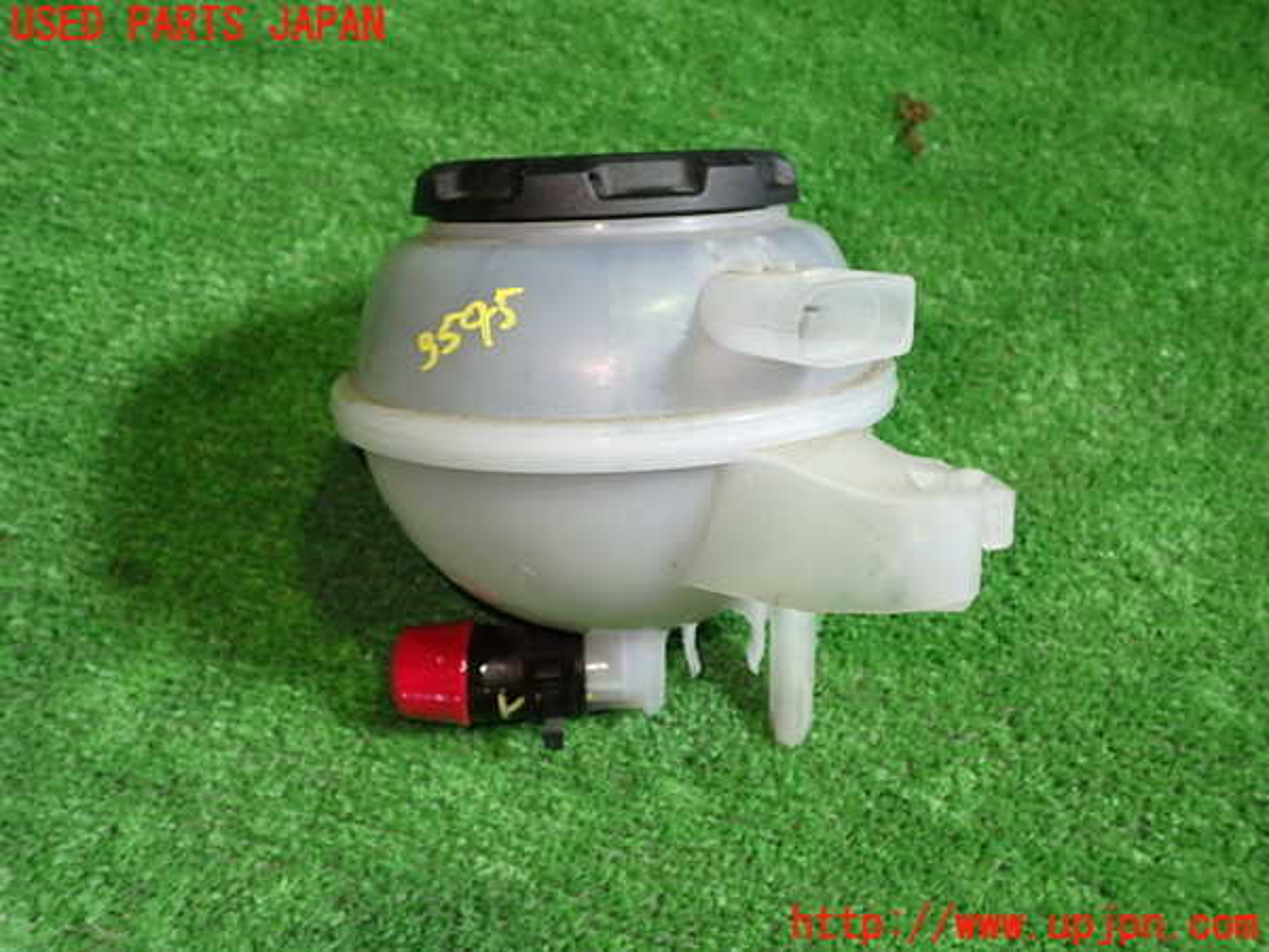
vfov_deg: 46.8
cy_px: 476
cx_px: 634
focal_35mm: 30
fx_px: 1100
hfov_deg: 60.0
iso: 200
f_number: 2.3
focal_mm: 5.4
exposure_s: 1/30
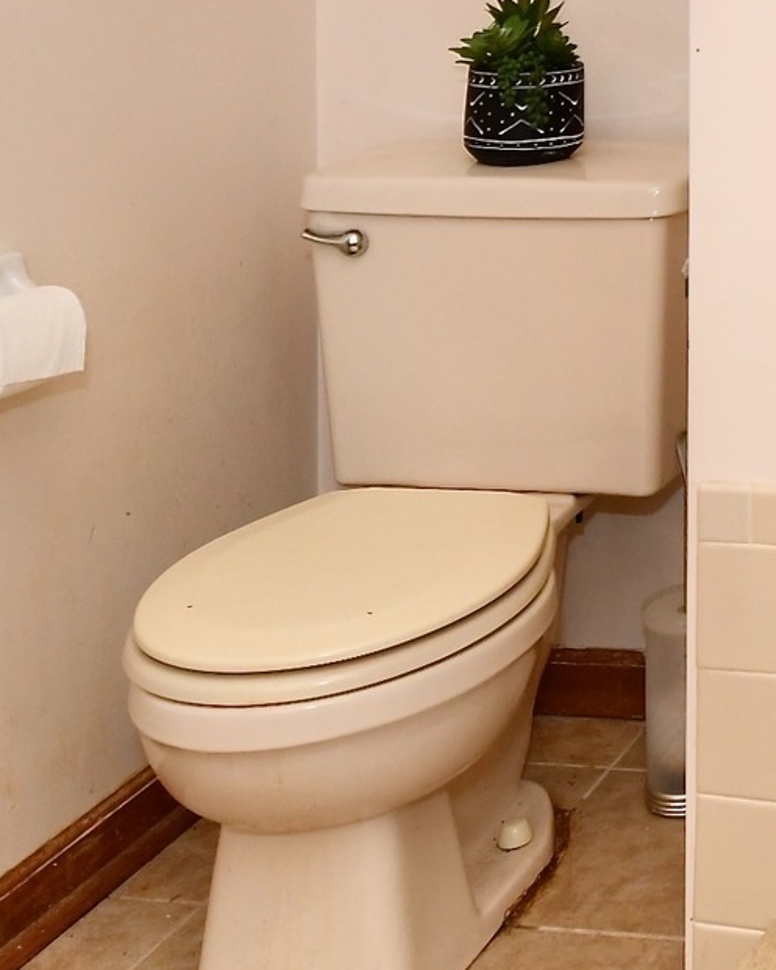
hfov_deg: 19.1
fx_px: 1866
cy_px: -215
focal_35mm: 65
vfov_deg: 25.8
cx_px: 1316
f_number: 6.3
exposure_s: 1/60
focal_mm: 14
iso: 640
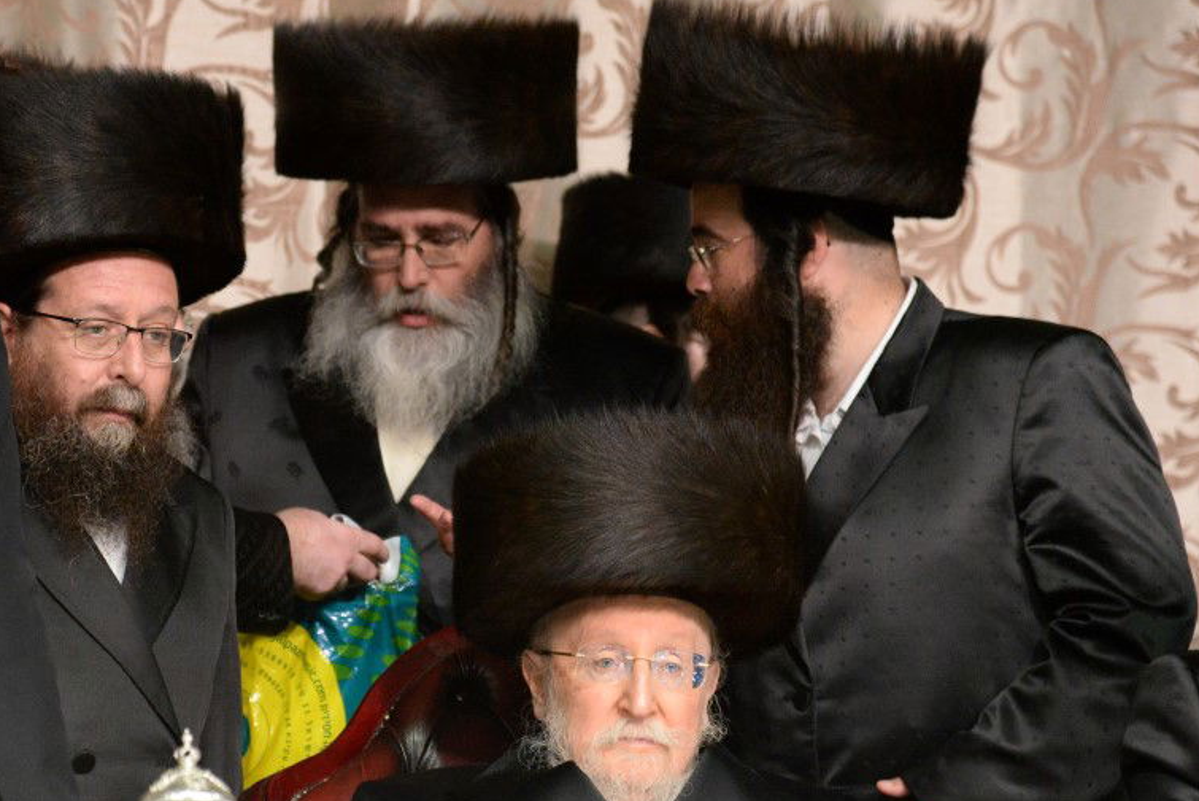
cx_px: 400
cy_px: 540
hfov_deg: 11.2
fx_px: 6097
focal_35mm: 183
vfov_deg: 7.5
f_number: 4.5
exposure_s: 1/200
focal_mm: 120
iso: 5000
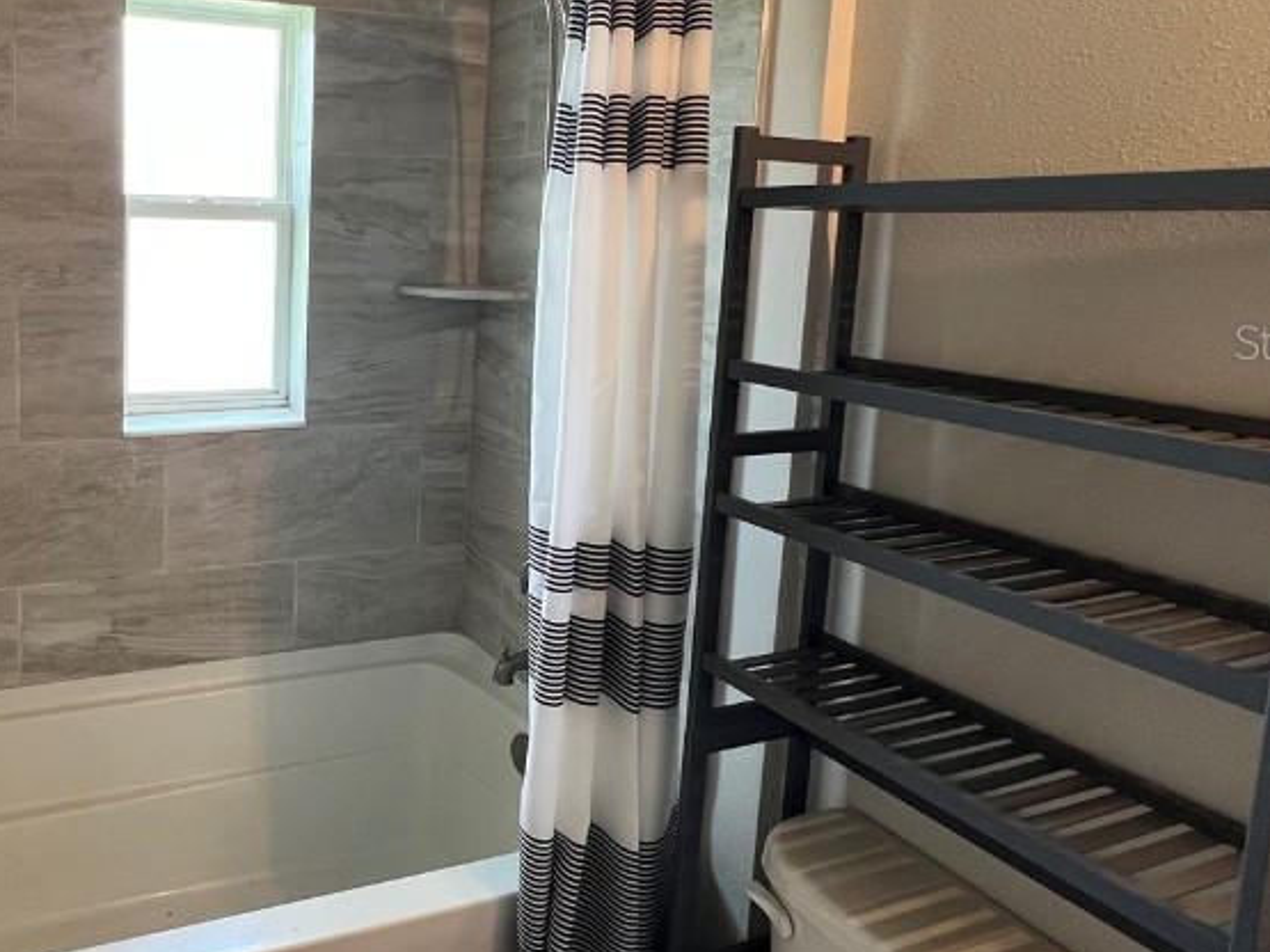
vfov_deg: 55.9
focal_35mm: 24
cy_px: 341
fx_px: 880
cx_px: 279
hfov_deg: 66.0
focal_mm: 1.57
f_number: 1.8
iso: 200
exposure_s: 1/120
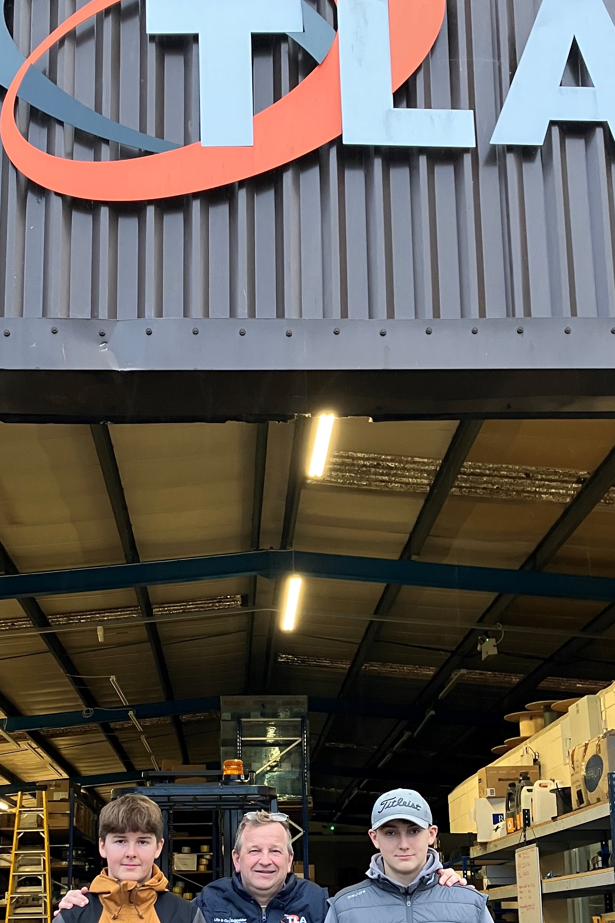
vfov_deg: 39.9
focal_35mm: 48
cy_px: 701
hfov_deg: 28.0
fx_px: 1230
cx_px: 260
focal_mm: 3.99
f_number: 1.8
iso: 125
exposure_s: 1/50
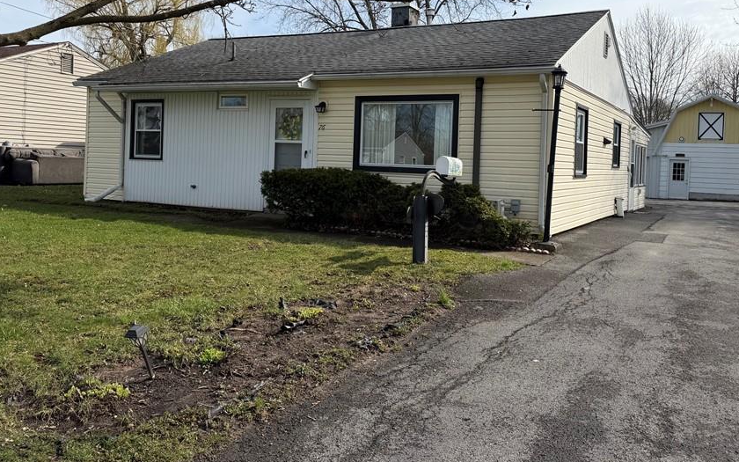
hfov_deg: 61.0
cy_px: 172
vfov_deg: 40.3
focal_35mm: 31
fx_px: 624
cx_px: 417
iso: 80
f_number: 1.78
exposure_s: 1/5319
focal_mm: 6.76
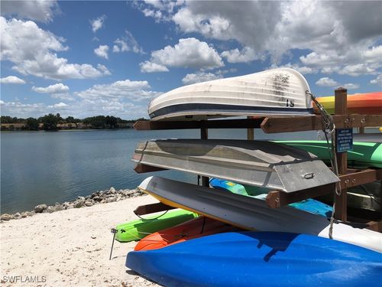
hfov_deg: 63.4
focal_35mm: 28
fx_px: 309
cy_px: 144
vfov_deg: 49.7
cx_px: 191
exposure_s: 1/3745
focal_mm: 3.99
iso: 20
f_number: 1.8
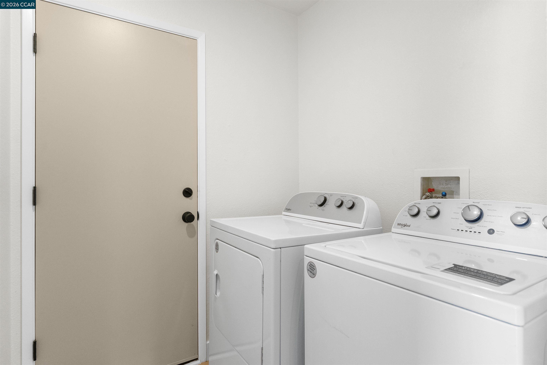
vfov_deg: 61.9
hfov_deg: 84.0
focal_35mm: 20
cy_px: 182
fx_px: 304
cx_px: 274
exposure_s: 1/125
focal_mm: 20
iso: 2000
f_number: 5
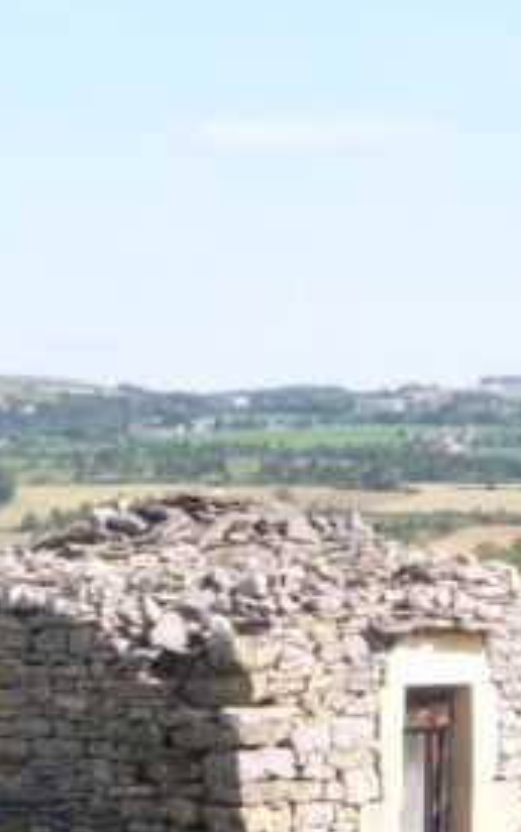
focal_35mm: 139
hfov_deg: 9.4
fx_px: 3156
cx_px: 482
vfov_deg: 14.8
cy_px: 817
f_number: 4
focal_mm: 5.2
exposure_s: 1/320
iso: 100
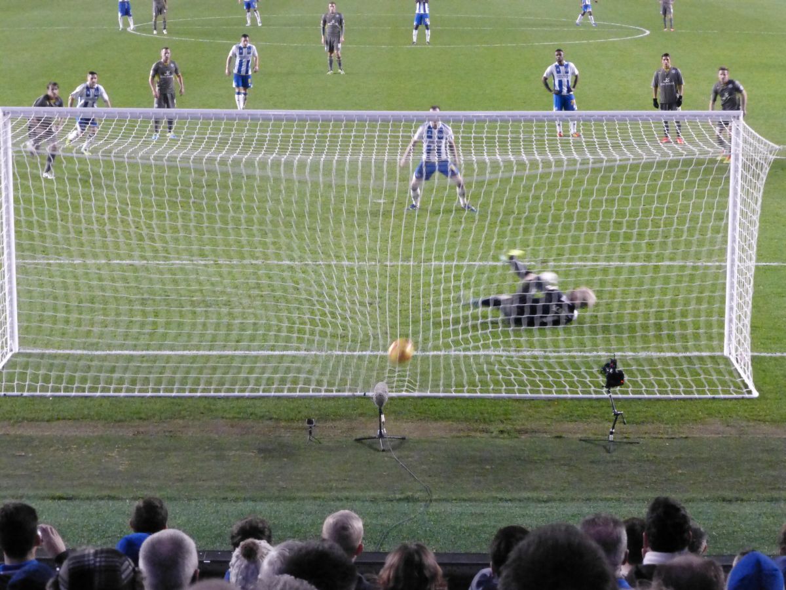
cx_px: 393
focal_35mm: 90
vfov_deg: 16.4
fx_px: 2044
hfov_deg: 21.8
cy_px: 295
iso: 1600
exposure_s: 1/50
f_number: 5.2
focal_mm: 16.1
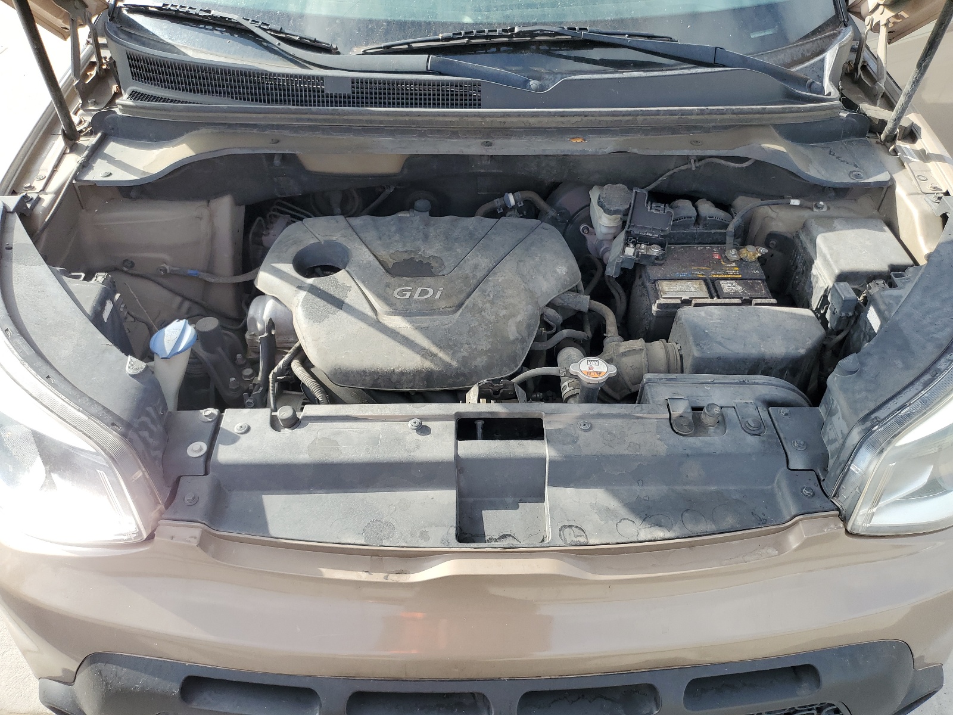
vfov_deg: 53.1
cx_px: 476
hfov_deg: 67.3
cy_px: 358
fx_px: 716
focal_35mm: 26
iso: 50
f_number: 1.5
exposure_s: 1/625
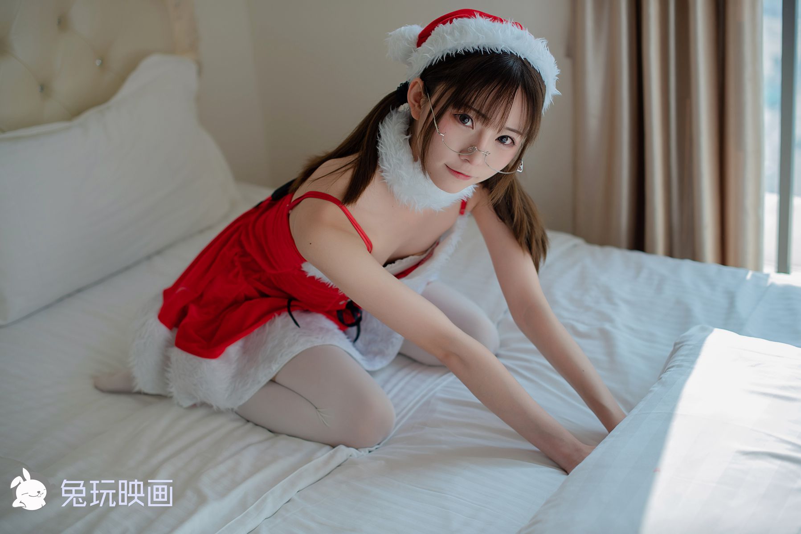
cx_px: 400
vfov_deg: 27.0
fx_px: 1113
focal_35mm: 50
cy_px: 267
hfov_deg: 39.6
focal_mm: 50
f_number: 2.2
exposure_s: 1/200
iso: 100
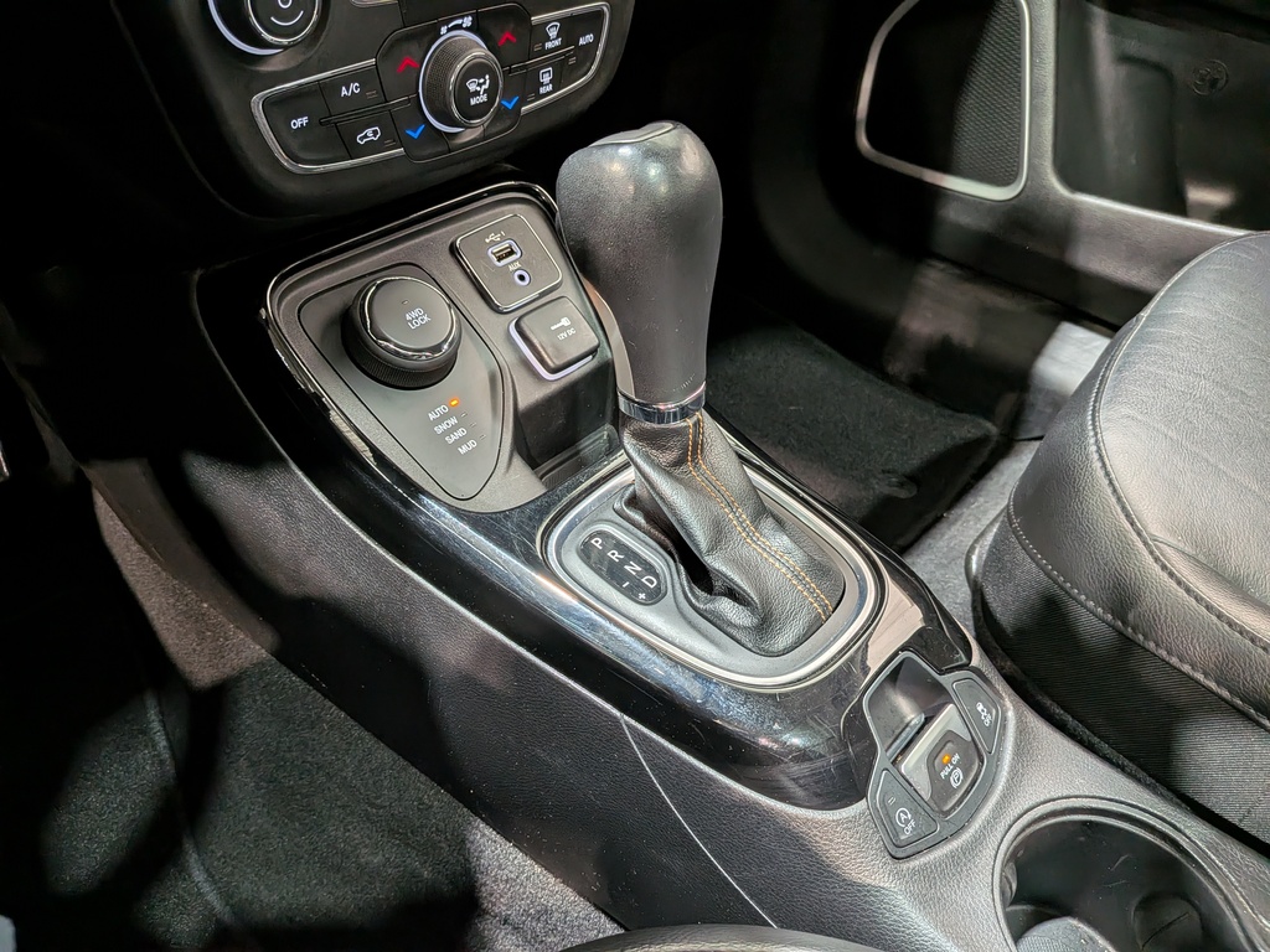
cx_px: 635
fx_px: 881
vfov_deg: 56.8
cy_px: 476
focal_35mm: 24
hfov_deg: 71.6
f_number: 1.7
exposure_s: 1/29.9
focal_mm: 4.53
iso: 36
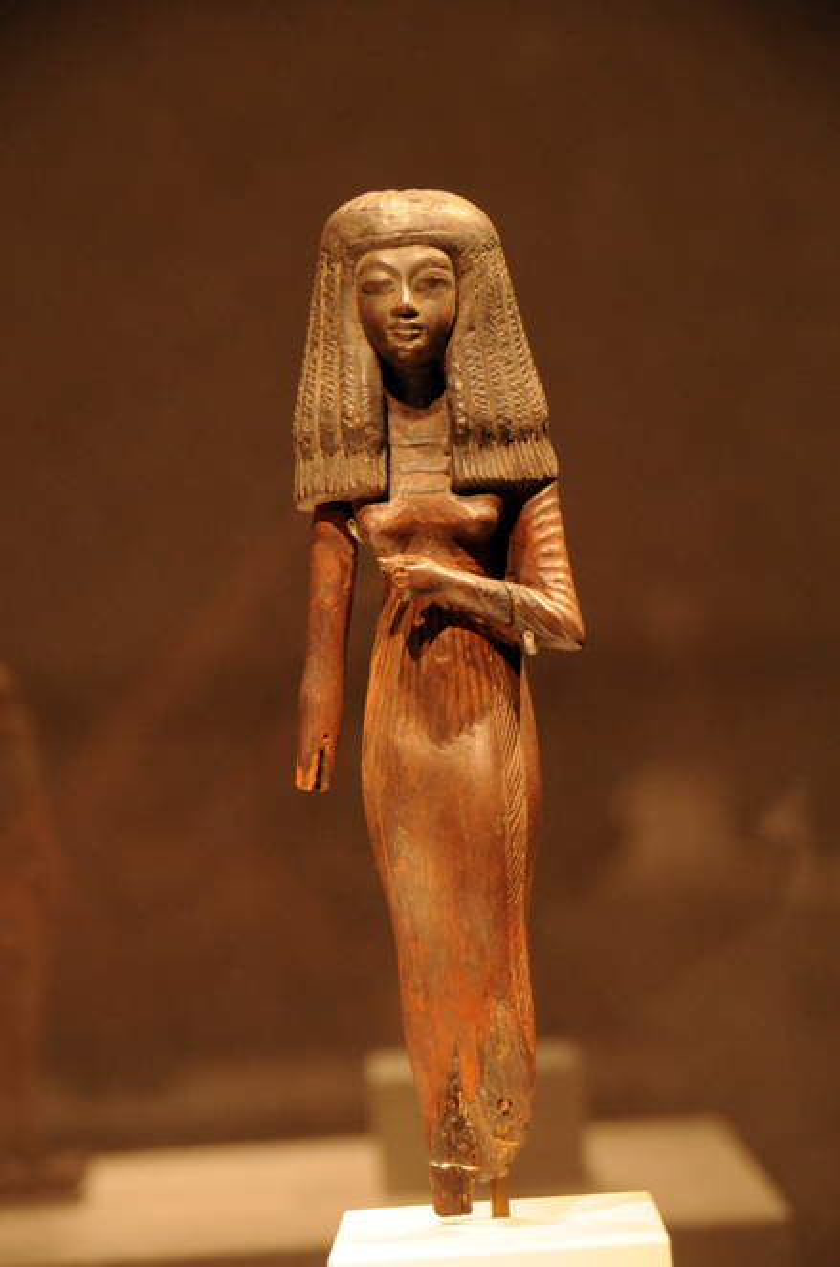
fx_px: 4847
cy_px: 634
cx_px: 420
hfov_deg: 9.9
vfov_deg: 14.9
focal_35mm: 138
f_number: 6.3
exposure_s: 1/60
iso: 1600
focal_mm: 92
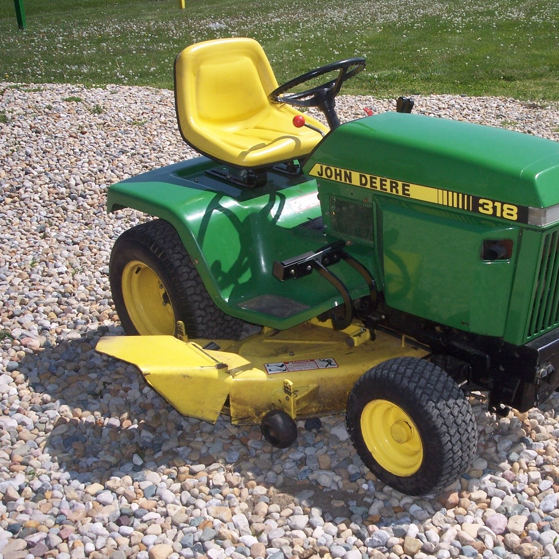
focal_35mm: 47
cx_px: 364
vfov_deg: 36.1
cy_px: 276
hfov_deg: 35.8
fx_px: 859
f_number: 5.6
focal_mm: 8
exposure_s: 1/500
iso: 100
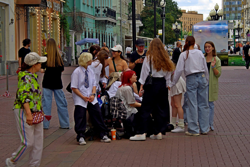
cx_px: 125
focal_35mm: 120
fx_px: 833
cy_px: 84
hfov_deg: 17.1
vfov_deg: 11.4
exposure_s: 1/125
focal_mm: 80
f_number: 8
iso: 100
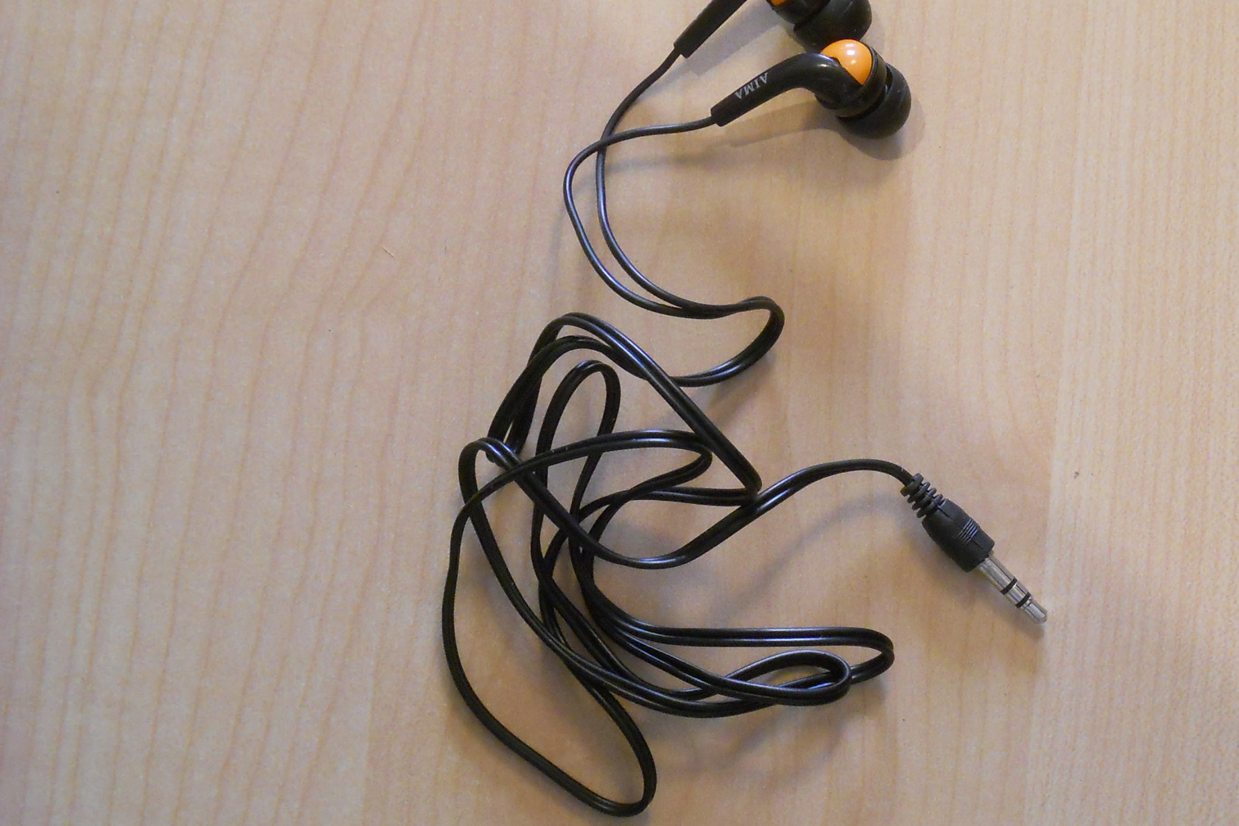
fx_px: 3200
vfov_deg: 14.7
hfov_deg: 21.8
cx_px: 833
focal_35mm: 93
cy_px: 514
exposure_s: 1/25
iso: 400
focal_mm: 10.84
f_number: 4
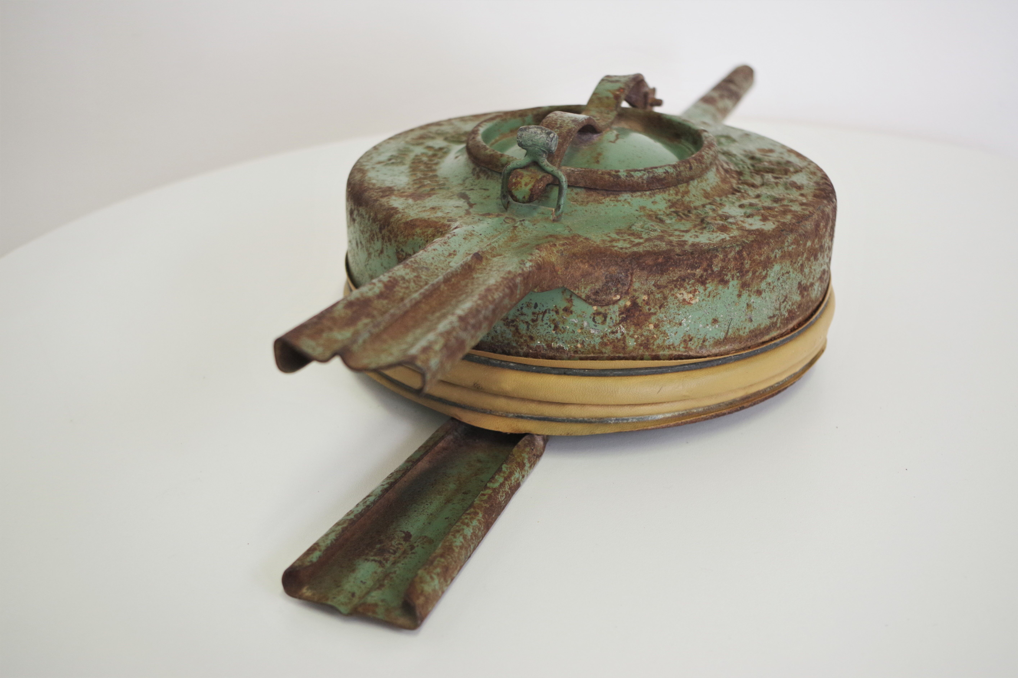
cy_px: 339
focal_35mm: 46
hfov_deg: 42.7
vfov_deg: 29.2
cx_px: 509
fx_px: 1301
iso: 400
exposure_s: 1/60
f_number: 4
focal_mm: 30.63
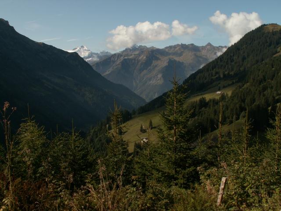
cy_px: 106
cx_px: 140
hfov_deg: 52.6
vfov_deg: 40.7
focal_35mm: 35
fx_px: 284
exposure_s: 1/250
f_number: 7.1
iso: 50
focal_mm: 5.86
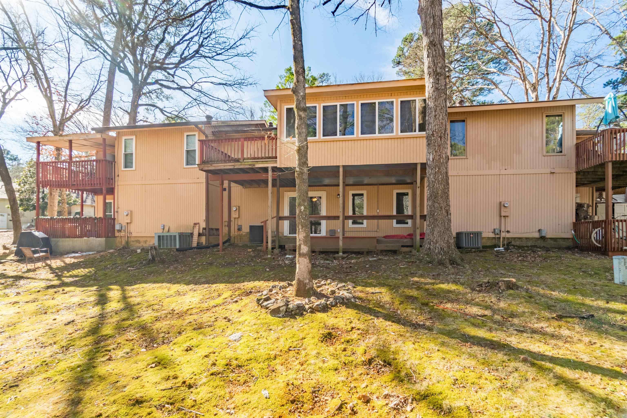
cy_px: 209
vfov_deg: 77.3
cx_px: 314
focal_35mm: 15
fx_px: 261
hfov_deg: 100.4
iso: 200
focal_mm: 10
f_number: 10
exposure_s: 1/400
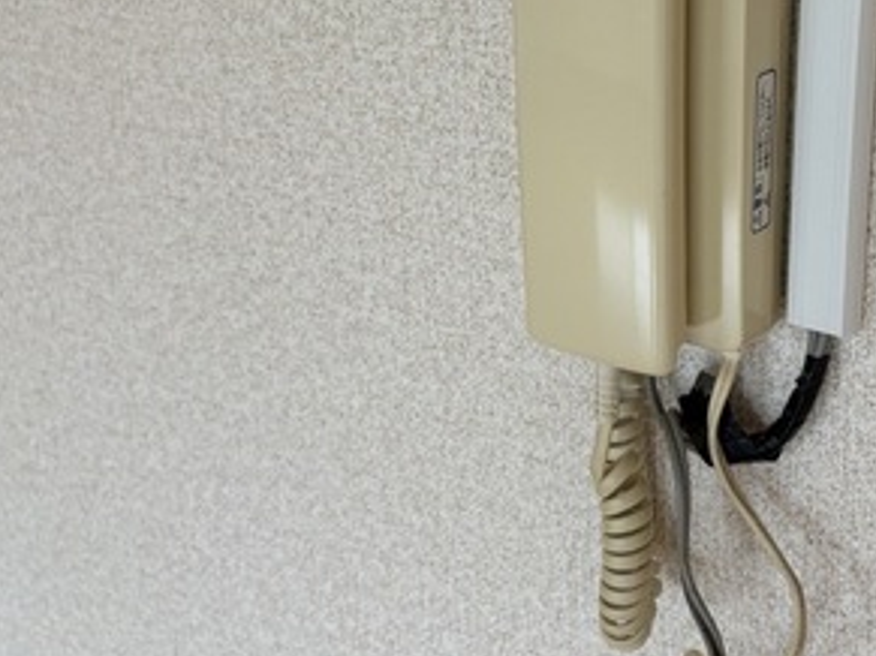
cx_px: 632
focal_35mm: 50
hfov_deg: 37.5
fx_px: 1265
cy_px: 141
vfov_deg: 28.5
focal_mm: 5.96
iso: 125
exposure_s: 1/122
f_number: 1.6
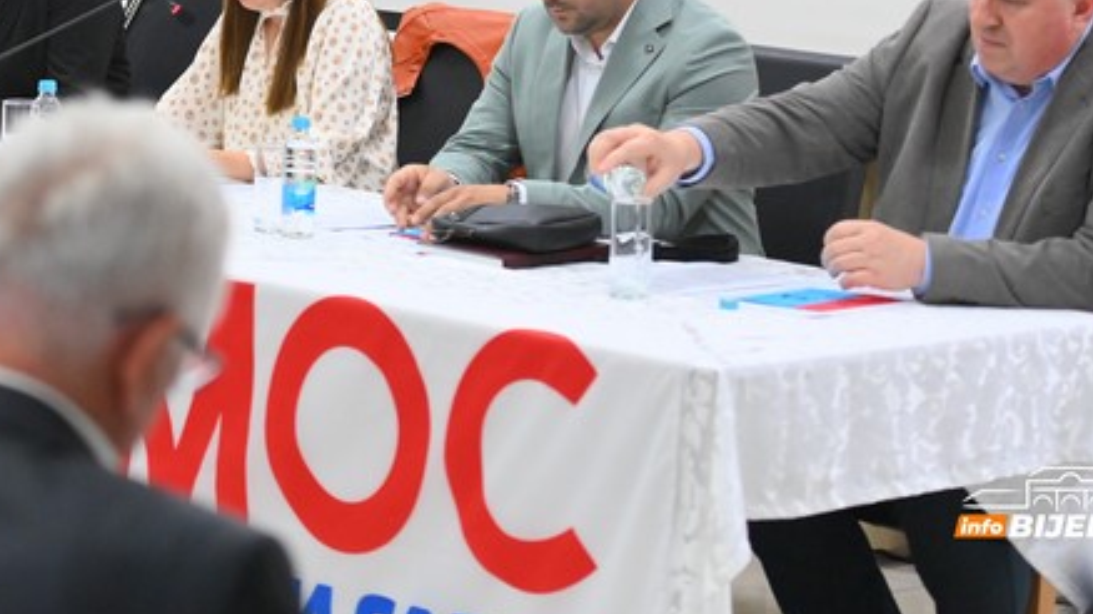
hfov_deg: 16.0
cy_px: -29
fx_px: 3882
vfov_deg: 9.0
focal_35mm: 134
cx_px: 287
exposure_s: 1/500
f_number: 2.8
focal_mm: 70
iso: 4000
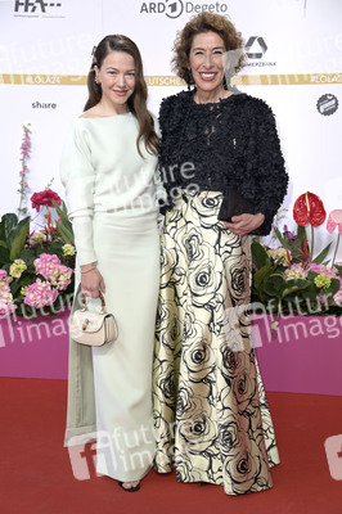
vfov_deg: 34.5
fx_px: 828
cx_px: 171
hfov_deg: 23.3
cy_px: 257
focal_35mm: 58
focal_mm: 58
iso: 640
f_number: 5
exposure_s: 1/250
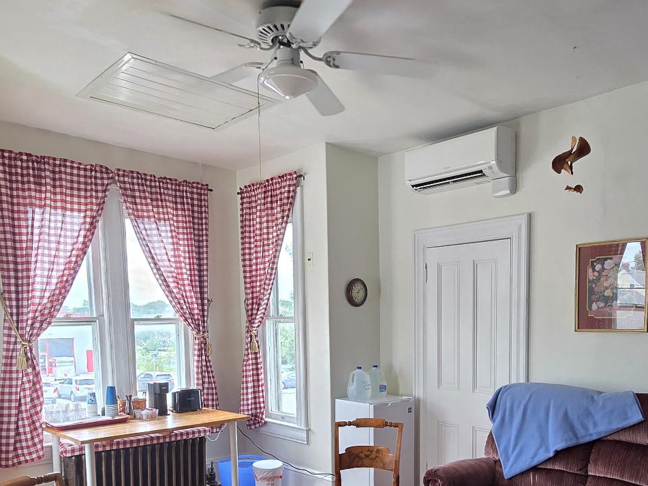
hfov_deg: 62.9
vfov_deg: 47.7
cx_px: 390
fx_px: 524
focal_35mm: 28
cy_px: 369
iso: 80
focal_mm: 2.2
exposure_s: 1/60
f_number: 2.2
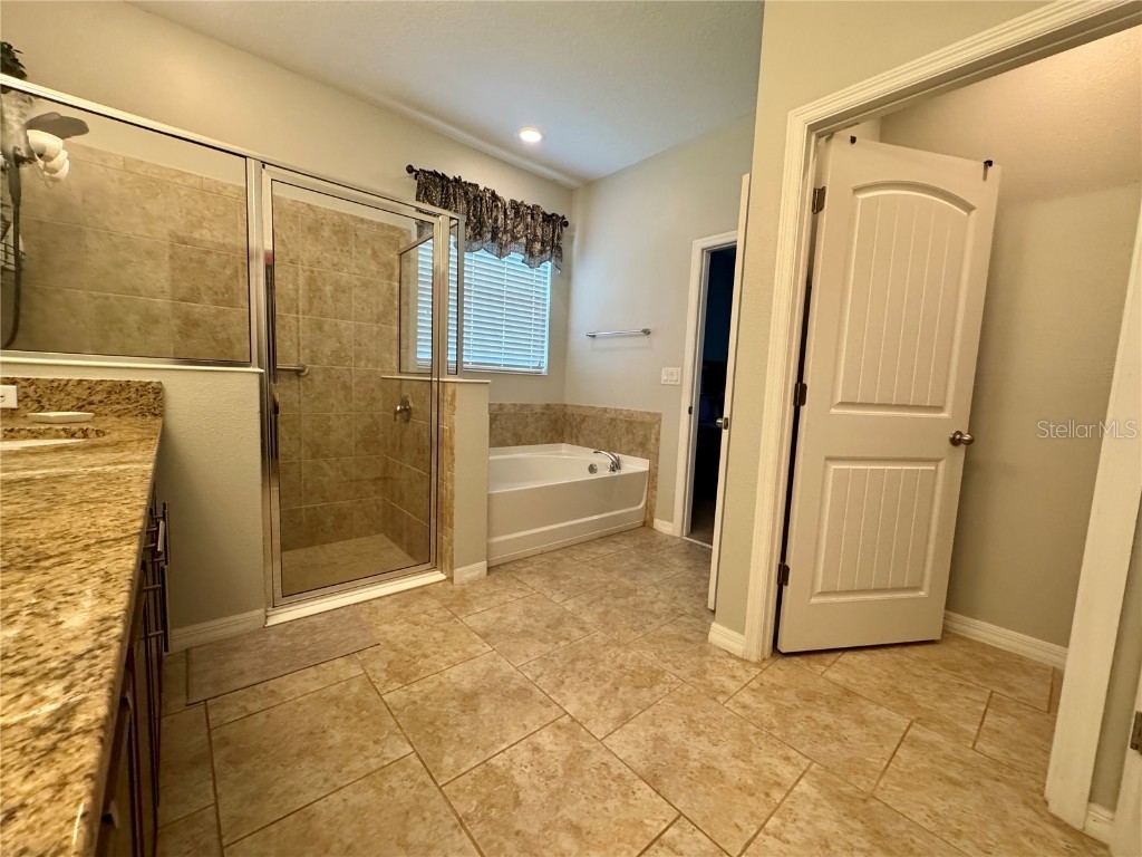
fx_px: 462
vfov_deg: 85.7
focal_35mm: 14
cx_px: 571
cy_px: 428
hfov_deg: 102.1
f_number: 2.2
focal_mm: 2.22
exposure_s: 1/120
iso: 320
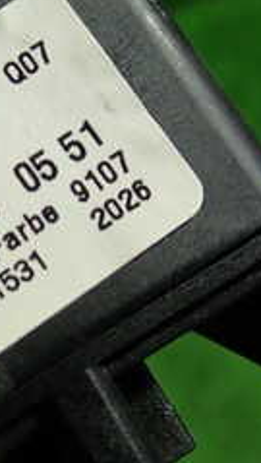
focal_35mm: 82
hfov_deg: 14.5
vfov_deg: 25.9
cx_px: 0
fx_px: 1006
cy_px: 219
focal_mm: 5.4
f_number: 2.3
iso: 200
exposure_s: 1/50
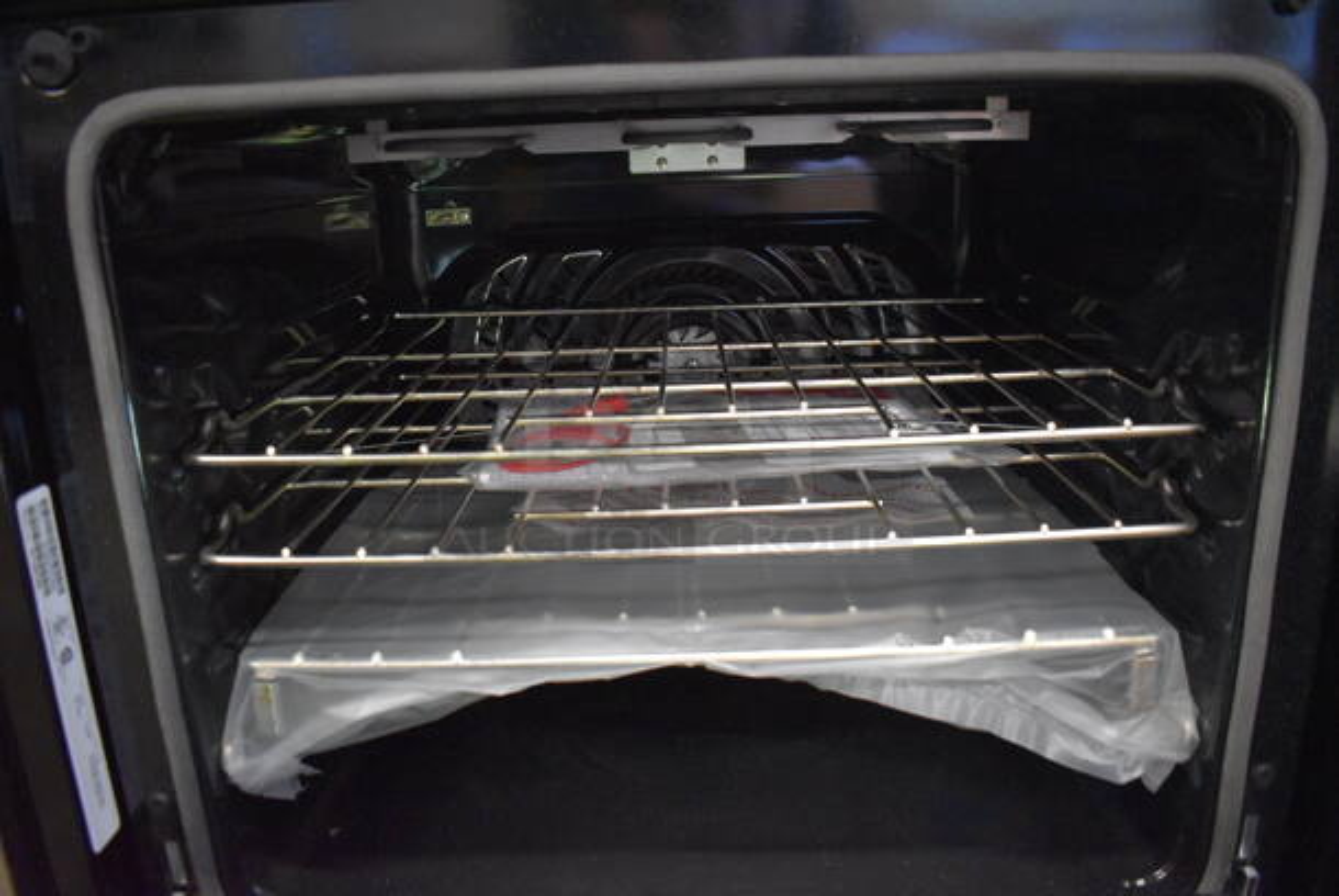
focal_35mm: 27
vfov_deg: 48.0
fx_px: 1005
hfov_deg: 67.3
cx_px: 670
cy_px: 448
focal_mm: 18
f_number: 3.5
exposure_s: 1/125
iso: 5600
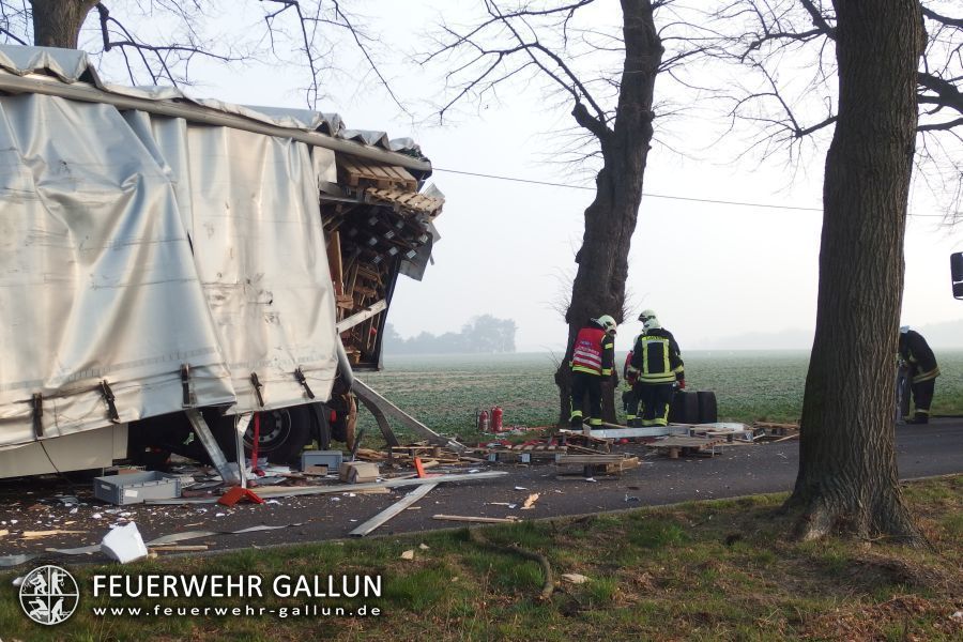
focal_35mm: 46
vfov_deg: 29.2
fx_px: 1230
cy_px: 321
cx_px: 482
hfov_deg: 42.7
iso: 100
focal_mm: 8.3
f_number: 3.2
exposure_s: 1/400
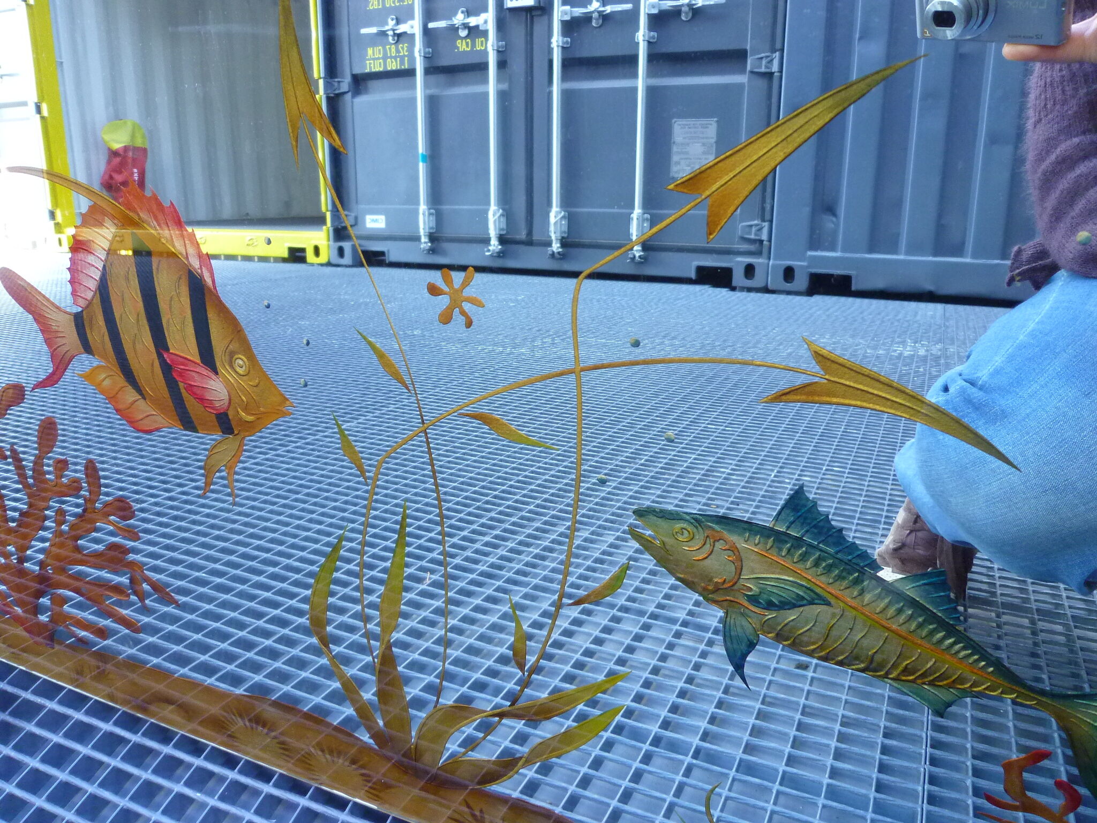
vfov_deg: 54.9
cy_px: 412
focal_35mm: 25
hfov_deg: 69.4
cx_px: 548
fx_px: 792
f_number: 2.8
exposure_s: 1/30
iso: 250
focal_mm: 4.5
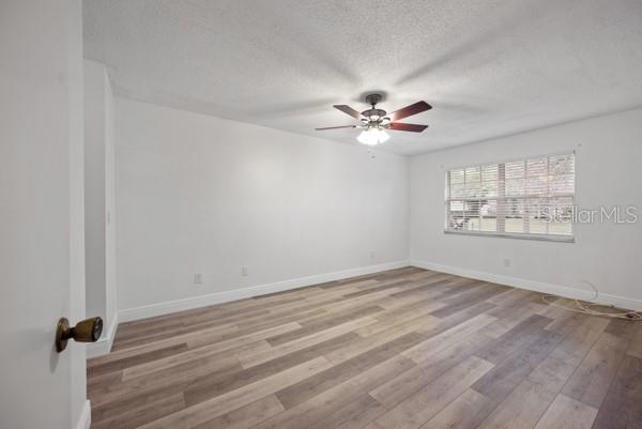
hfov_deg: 104.2
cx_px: 321
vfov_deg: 81.3
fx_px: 250
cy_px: 214
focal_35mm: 14
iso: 250
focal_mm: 14
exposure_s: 1/2
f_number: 6.3
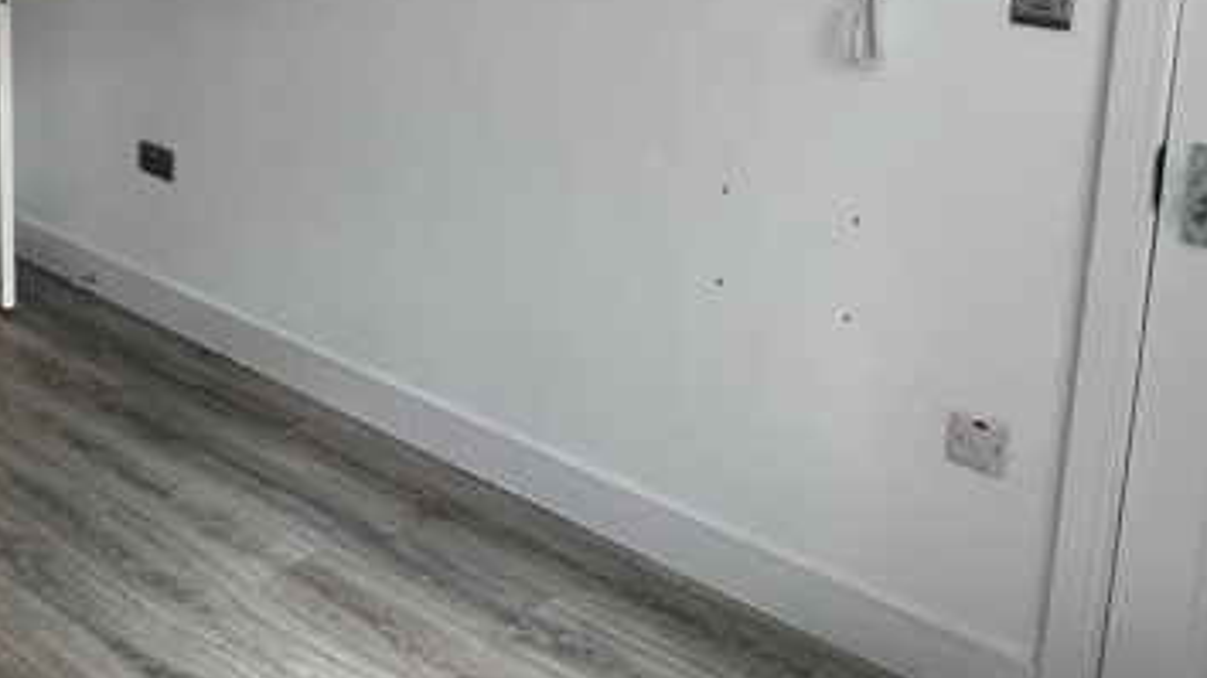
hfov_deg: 48.0
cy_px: 31
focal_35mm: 41
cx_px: 341
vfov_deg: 27.6
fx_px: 1312
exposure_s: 1/99
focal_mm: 1.57
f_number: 1.8
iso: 125
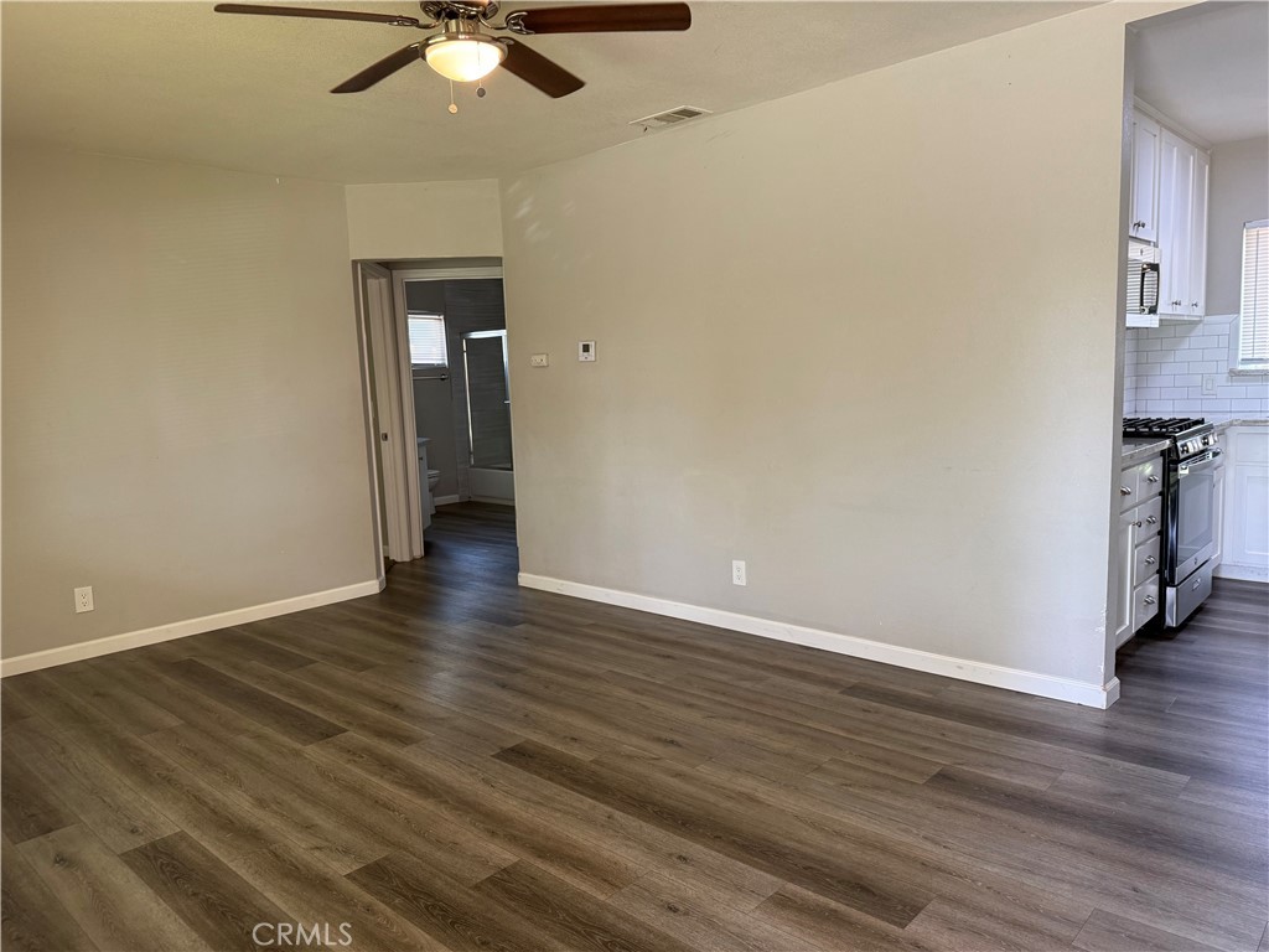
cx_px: 634
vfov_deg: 56.8
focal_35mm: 24
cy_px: 476
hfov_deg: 71.6
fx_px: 880
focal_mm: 6.76
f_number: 1.78
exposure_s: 1/120
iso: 200
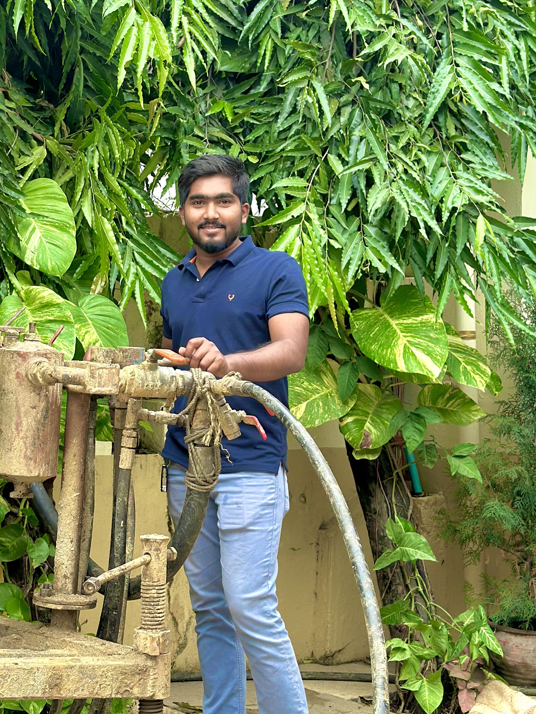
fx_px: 1569
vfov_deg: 25.6
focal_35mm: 76
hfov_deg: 19.3
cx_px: 135
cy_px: 263
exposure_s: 1/258
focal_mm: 6.86
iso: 80
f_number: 1.78
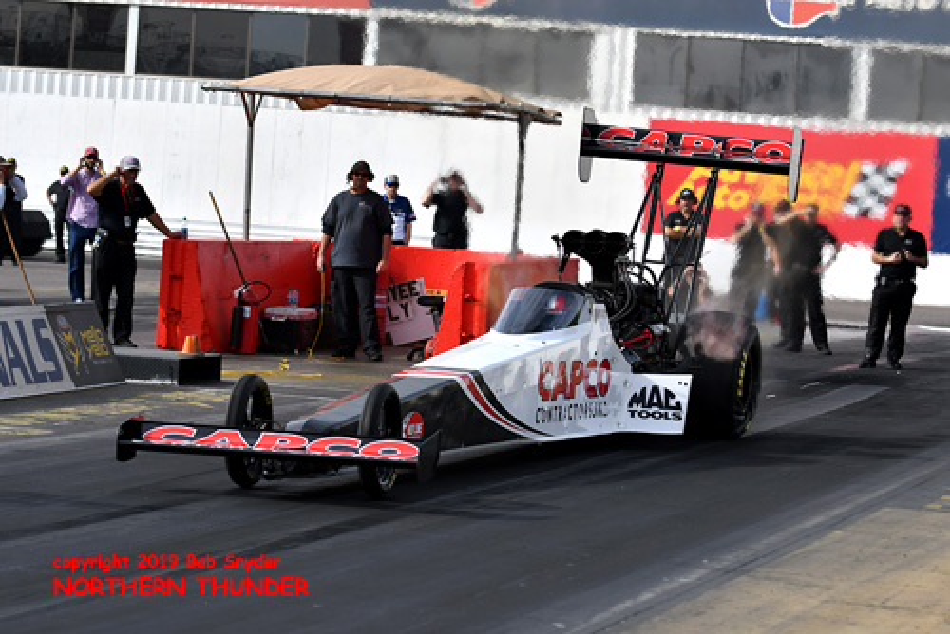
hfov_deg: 19.4
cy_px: 317
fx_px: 2772
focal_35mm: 105
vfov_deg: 13.1
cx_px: 475
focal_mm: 70
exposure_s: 1/2500
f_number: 5.6
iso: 160
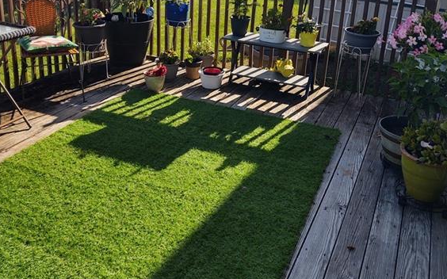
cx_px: 224
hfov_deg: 50.4
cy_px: 72
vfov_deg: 32.2
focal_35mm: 39
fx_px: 475
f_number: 1.7
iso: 100
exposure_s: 1/3961
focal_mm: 4.75
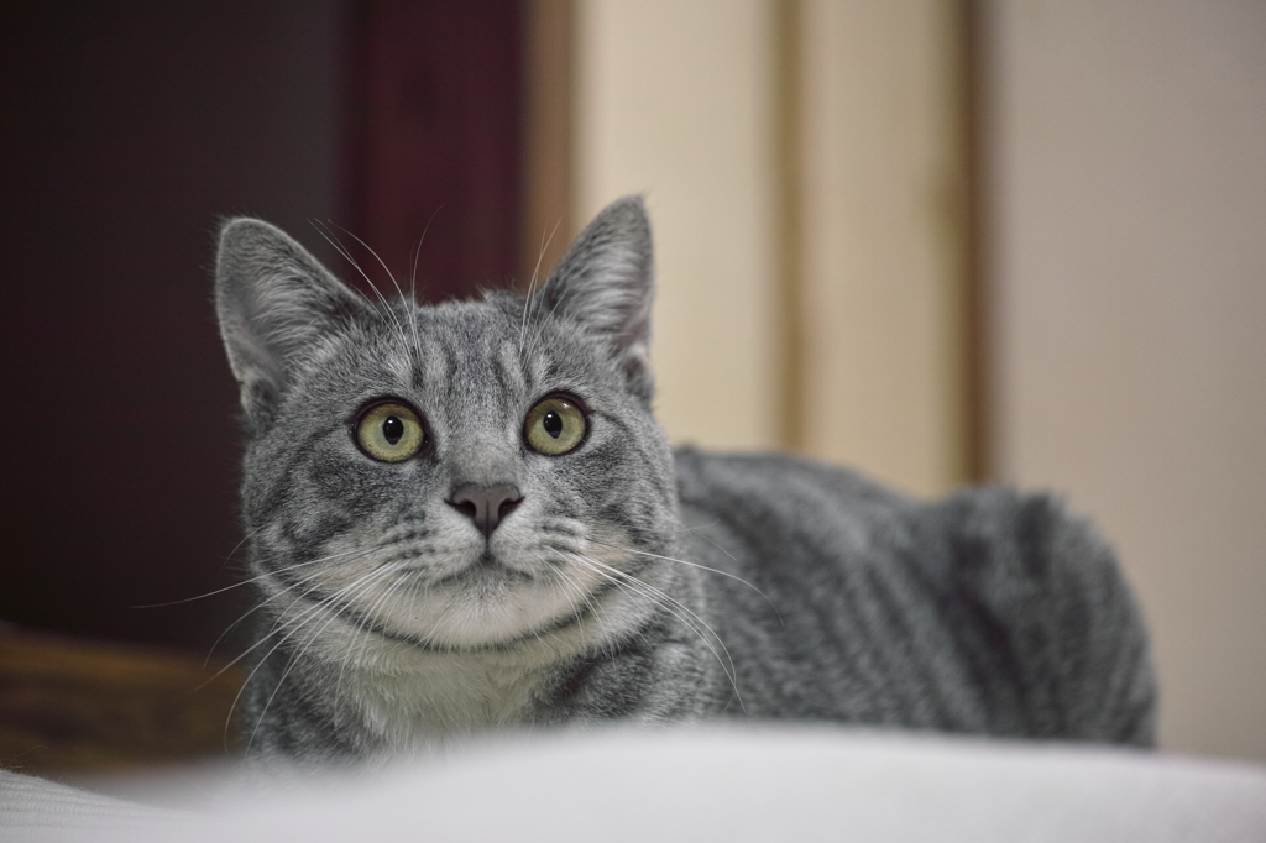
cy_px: 422
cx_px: 633
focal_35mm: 75
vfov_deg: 18.2
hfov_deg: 27.0
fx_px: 2637
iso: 320
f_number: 2.8
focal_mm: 50
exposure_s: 1/15
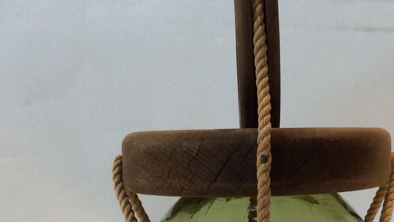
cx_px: 280
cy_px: 213
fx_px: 752
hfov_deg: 29.0
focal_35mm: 72
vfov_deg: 16.5
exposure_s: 1/25
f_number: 2.4
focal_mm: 3.3
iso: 100
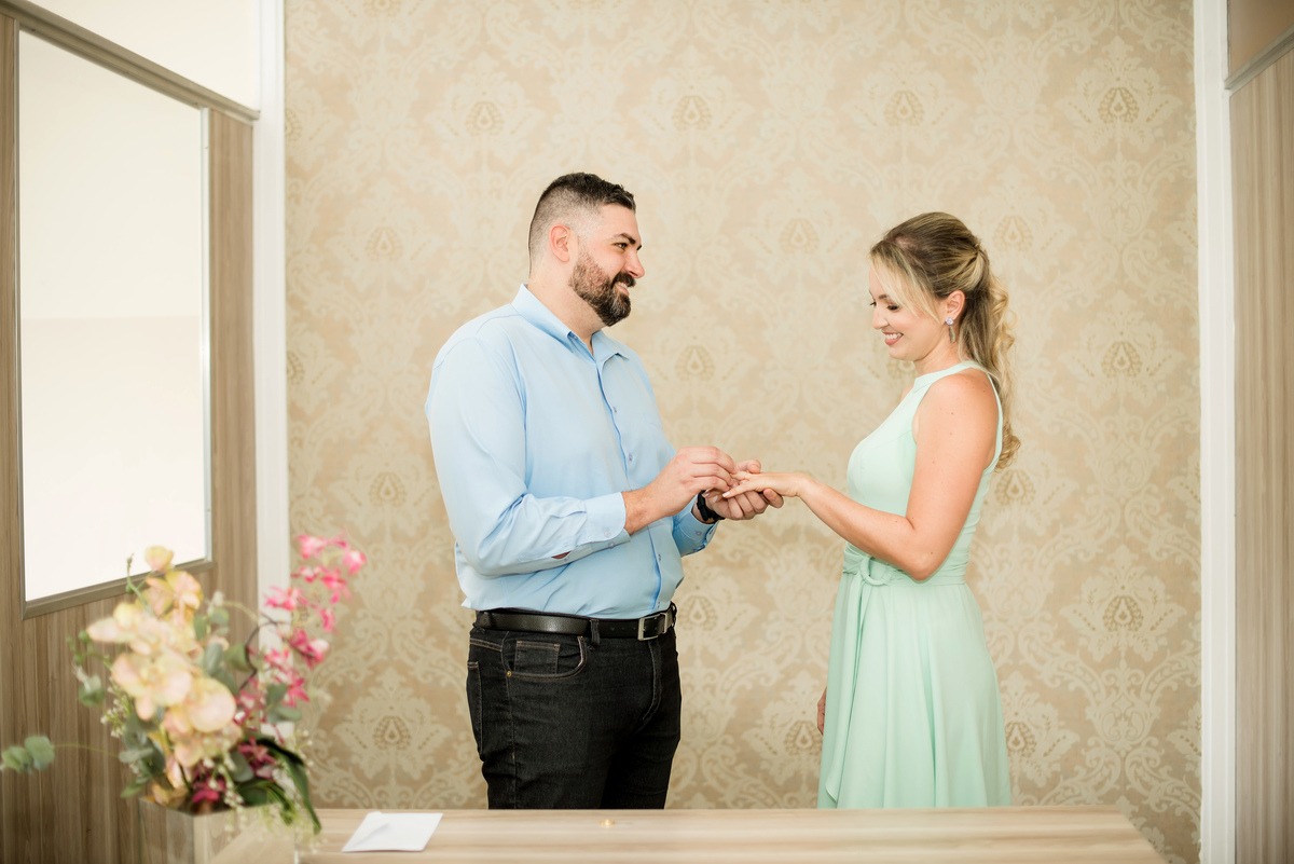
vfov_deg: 27.0
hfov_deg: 39.6
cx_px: 647
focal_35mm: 50
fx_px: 1798
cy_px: 432
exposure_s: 1/160
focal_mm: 50
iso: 250
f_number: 2
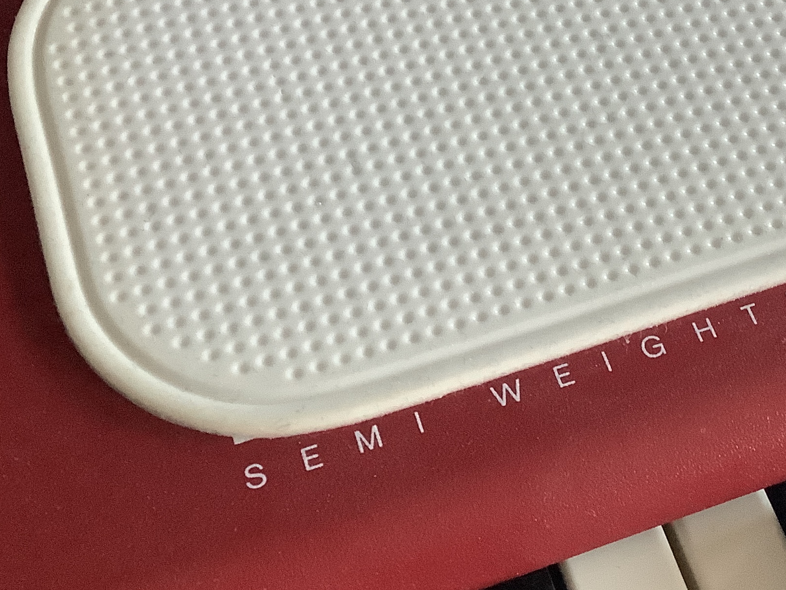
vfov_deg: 23.1
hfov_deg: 30.3
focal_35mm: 63
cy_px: 146
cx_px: 574
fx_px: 1431
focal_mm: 3.3
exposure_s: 1/60
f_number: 2.4
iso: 320
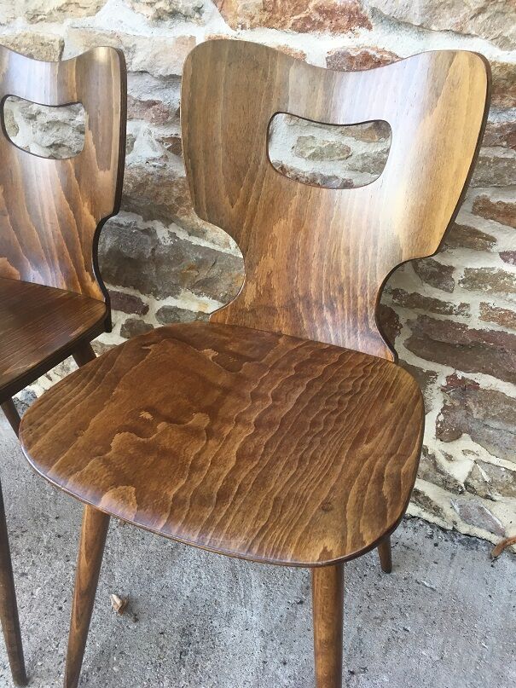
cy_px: 344
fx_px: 577
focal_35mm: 29
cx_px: 258
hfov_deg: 48.2
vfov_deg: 61.7
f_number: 2.2
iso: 32
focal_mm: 4.15
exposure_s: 1/33
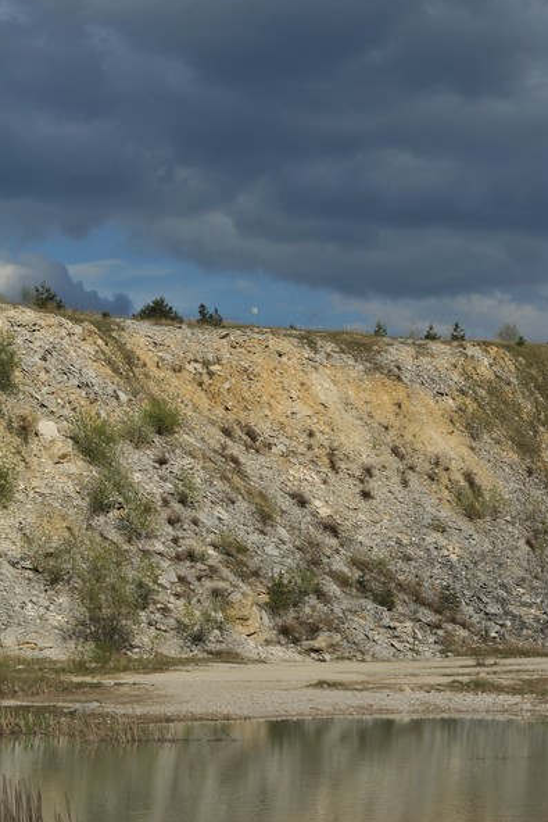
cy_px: 408
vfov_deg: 25.1
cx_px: 275
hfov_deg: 16.9
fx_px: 1848
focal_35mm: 81
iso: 200
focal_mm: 80
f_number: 8
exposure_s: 1/1000
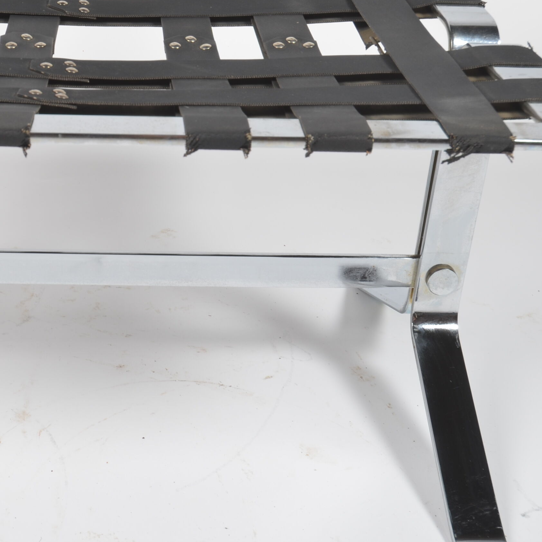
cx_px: 116
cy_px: 235
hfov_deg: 25.3
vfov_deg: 25.7
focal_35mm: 67
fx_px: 1187
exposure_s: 1/125
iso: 100
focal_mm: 24
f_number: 11
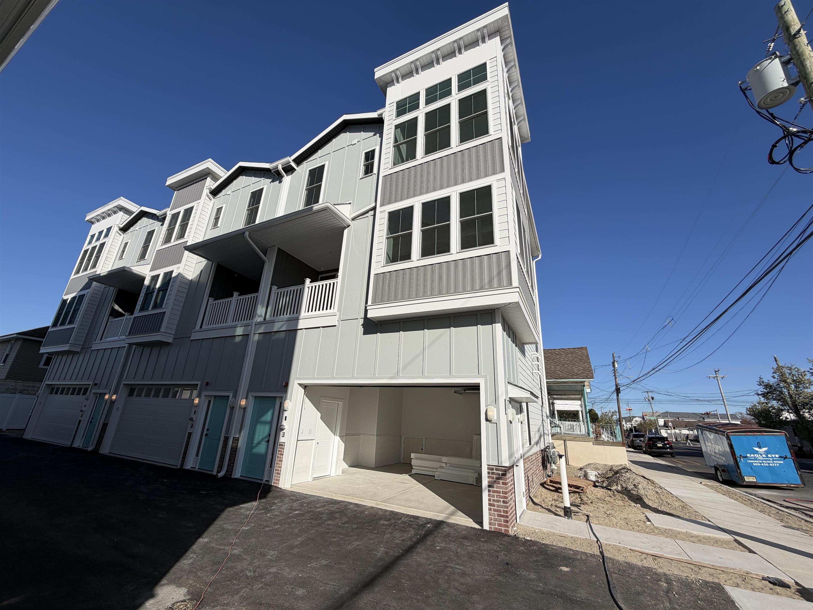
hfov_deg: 102.1
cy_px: 305
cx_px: 406
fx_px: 329
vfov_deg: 85.7
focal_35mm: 14
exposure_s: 1/1339
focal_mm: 2.22
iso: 20
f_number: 2.2
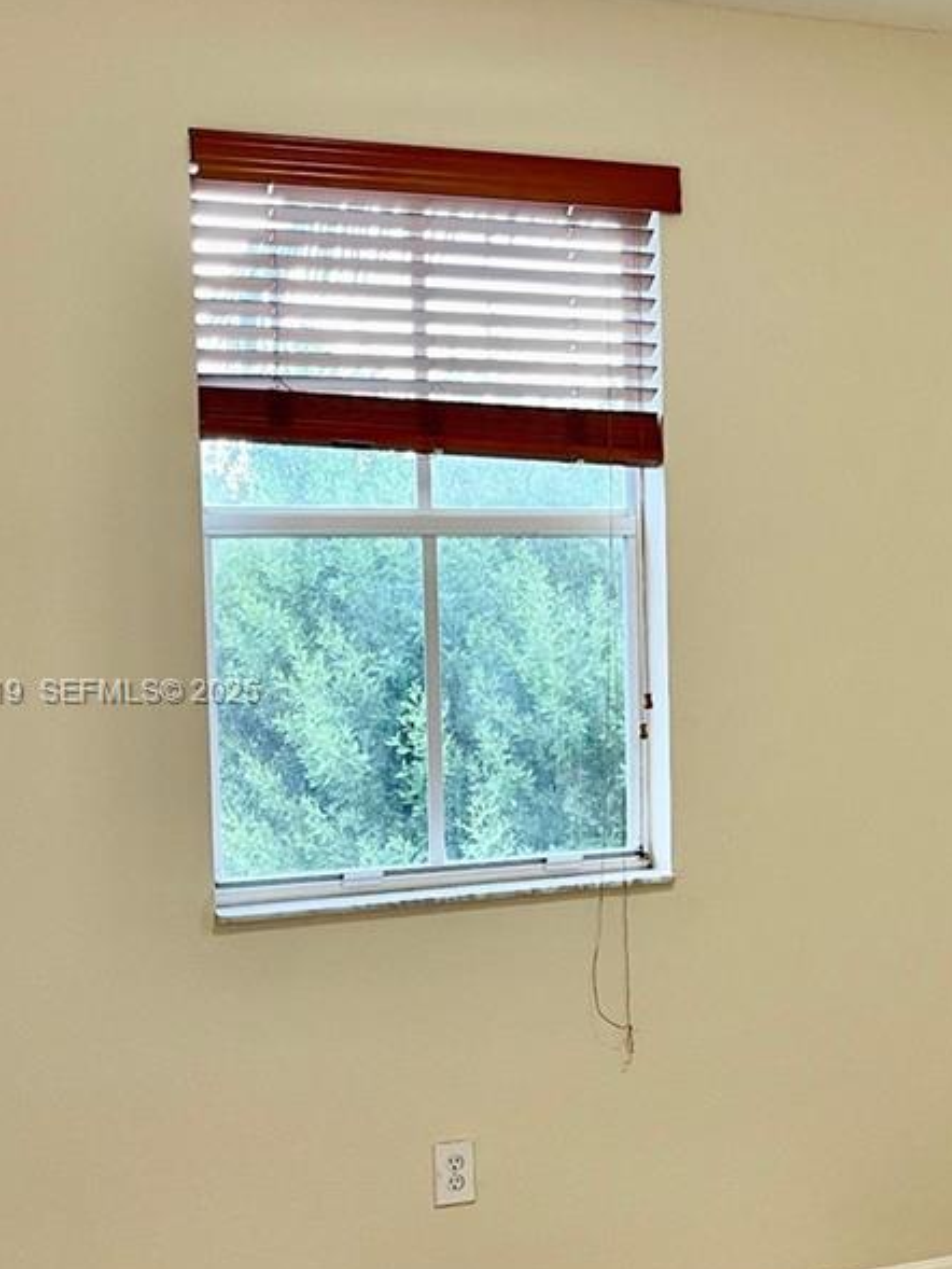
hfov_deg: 26.7
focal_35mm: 53
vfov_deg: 36.1
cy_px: 694
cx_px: 829
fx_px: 1943
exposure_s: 1/60
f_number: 1.6
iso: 250
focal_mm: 5.1
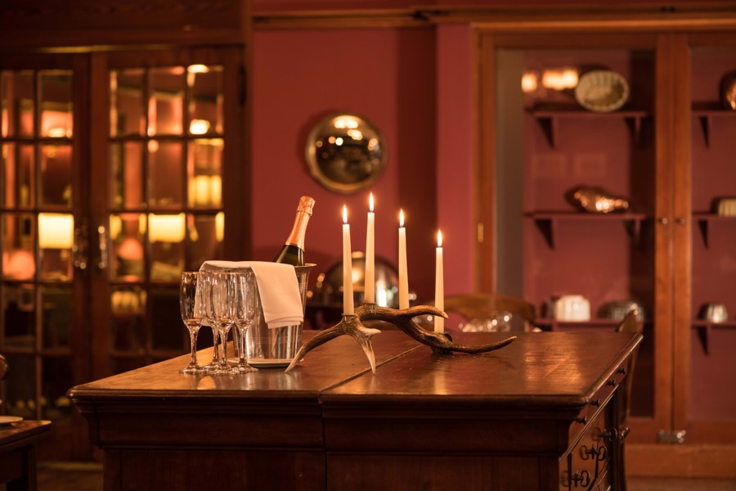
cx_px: 368
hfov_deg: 19.5
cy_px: 246
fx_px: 2146
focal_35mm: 105
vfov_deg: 13.0
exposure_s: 1/8
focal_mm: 105
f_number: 4.5
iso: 250
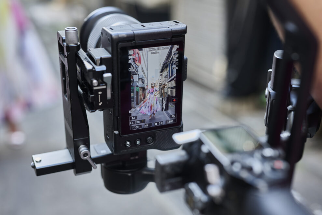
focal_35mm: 50
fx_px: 447
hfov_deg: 39.6
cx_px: 161
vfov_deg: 27.0
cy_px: 108
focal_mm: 50
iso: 250
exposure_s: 1/100
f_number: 3.2
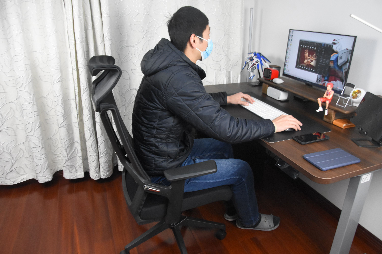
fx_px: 286
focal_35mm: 27
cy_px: 127
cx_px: 191
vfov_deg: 47.9
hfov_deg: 67.4
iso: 3200
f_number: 5.6
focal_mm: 18
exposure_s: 1/125
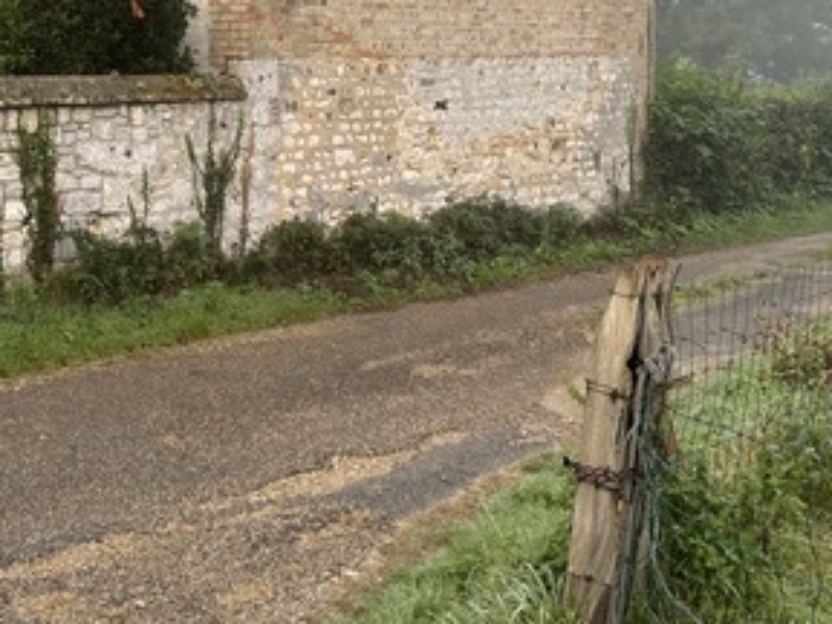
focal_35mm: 50
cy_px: 110
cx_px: 214
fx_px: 1202
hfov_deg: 37.3
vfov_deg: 28.4
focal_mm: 6.86
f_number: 1.78
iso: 64
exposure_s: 1/153
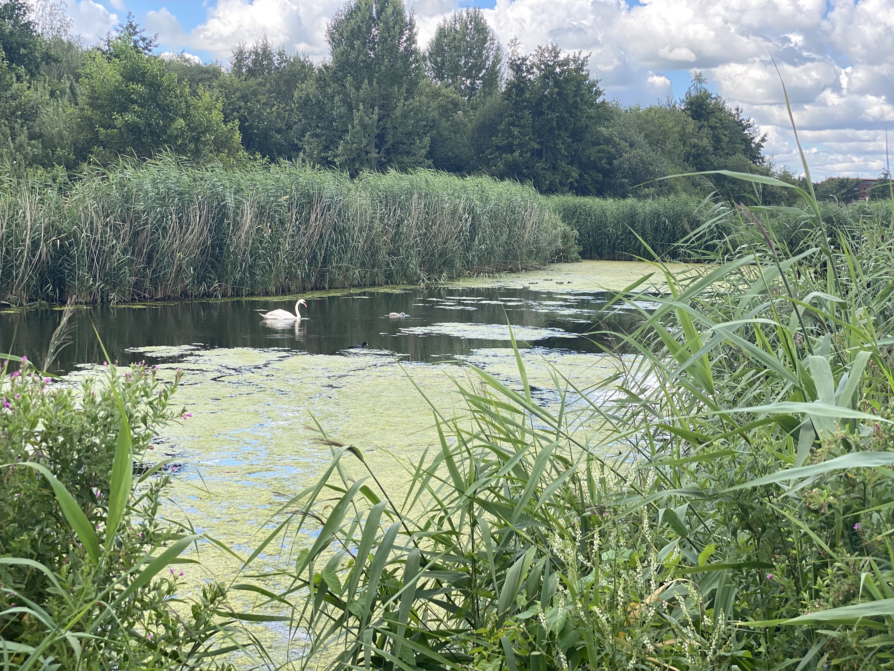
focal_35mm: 52
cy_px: 336
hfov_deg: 36.8
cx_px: 447
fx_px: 1343
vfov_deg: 28.0
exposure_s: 1/329
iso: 20
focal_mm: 6
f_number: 2
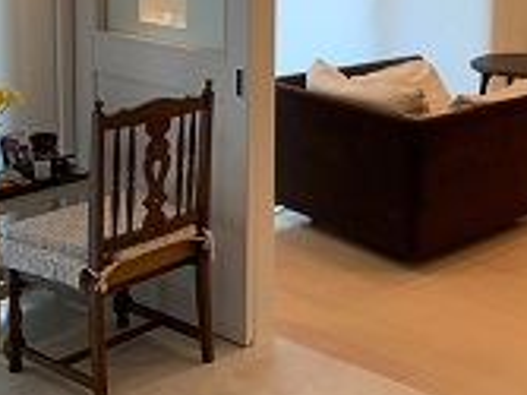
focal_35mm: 63
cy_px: 14
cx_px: 546
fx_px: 958
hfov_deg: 28.5
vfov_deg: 22.5
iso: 80
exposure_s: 1/100
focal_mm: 4.25
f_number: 1.8
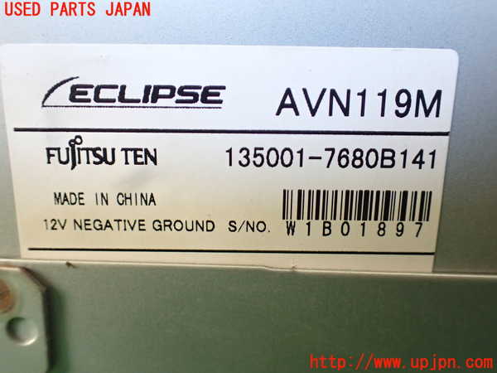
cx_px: 248
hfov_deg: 60.0
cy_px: 186
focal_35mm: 30
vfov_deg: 46.8
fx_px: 431
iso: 640
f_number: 2.3
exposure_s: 1/125
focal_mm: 5.4
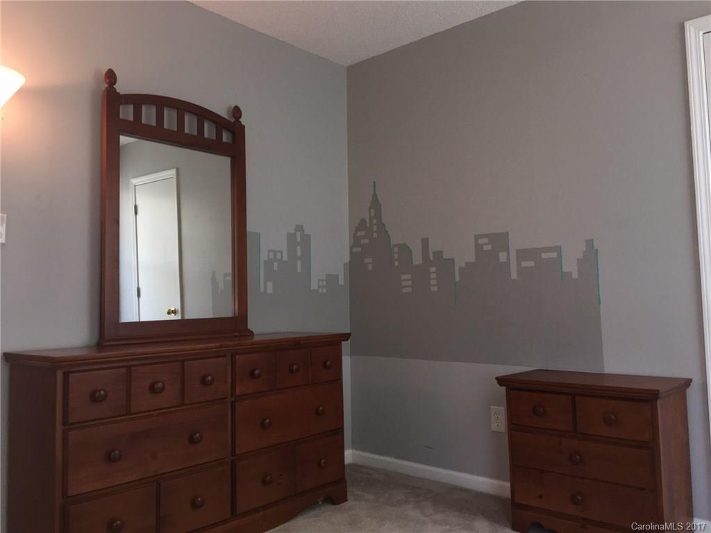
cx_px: 356
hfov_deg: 61.7
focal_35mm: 29
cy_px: 266
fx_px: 596
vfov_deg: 48.2
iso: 32
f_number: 2.2
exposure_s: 1/30
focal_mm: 4.15
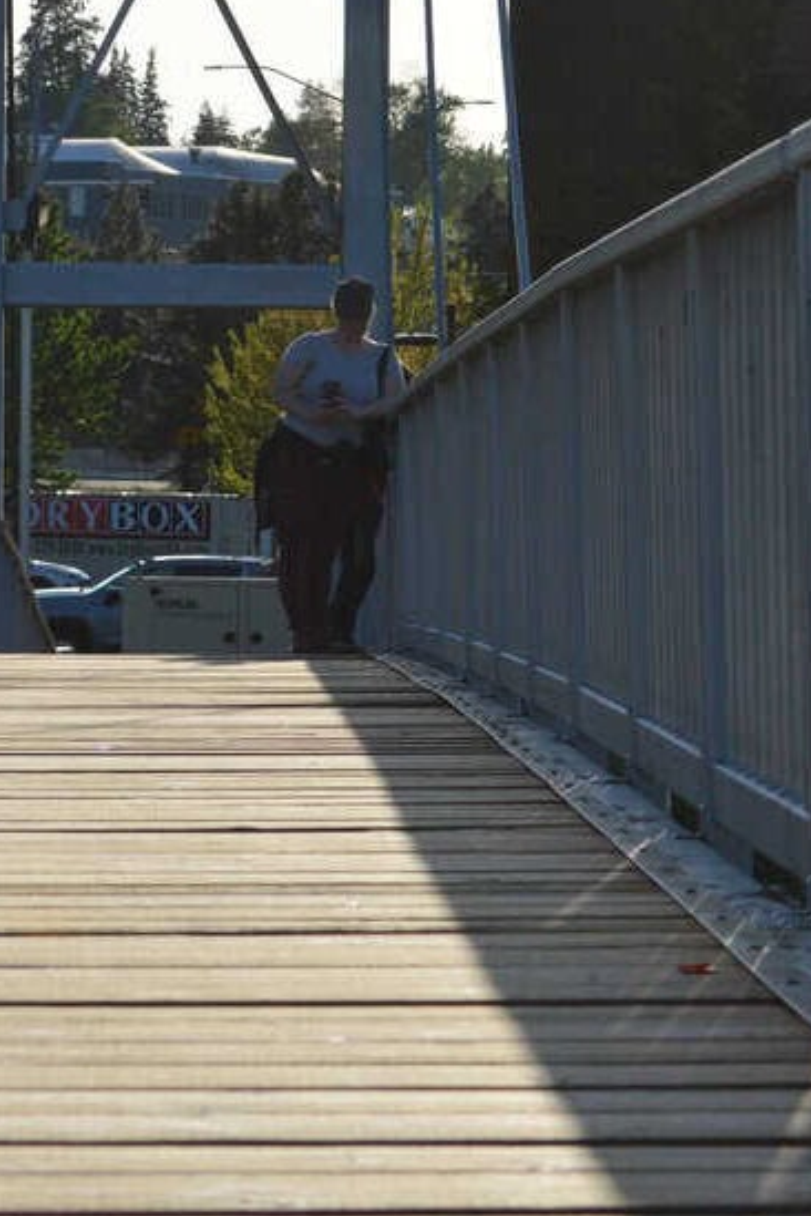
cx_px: 669
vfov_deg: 14.8
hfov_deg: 9.8
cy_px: 463
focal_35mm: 139
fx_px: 4691
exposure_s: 1/2000
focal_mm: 55
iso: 400
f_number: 7.1
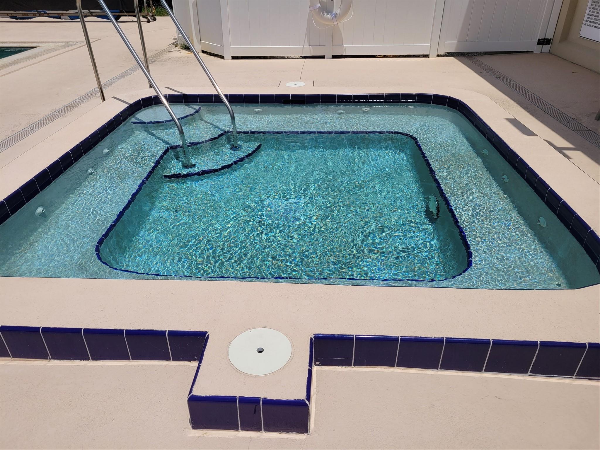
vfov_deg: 53.1
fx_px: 451
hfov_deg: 67.3
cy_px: 225
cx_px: 300
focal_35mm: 26
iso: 40
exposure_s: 1/7784
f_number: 1.8
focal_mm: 5.4
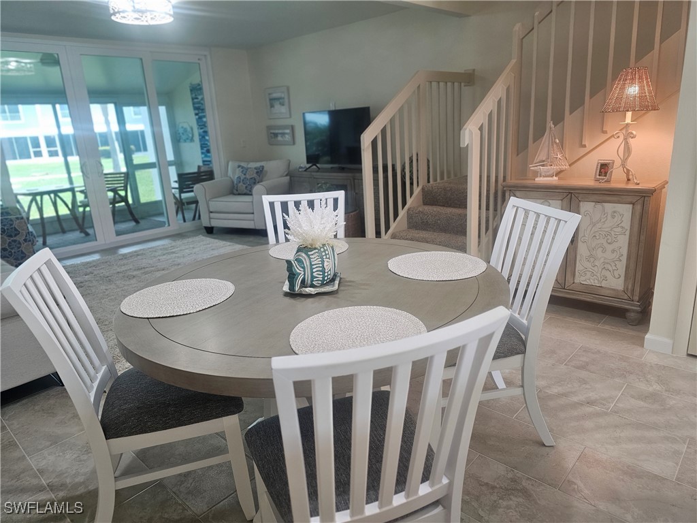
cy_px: 262
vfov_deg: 58.9
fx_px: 463
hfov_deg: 73.9
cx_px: 348
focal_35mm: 23
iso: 160
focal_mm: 6.3
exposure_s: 1/120
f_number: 1.7
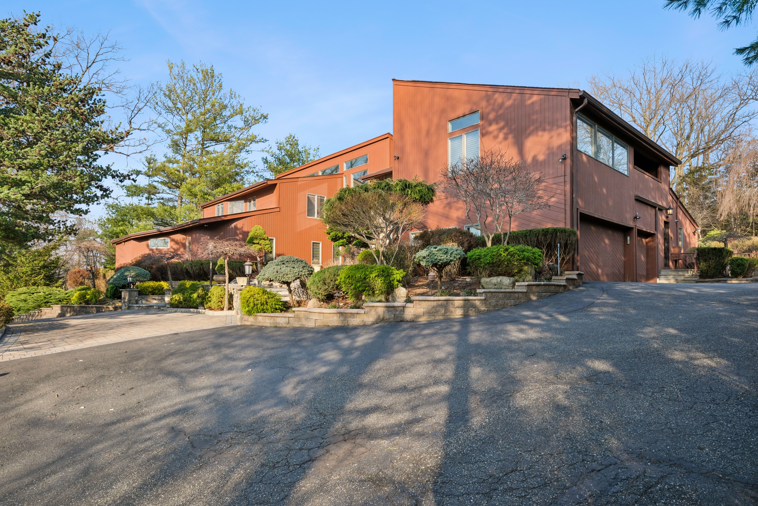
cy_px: 253
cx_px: 379
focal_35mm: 19
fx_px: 400
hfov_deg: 86.9
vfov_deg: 64.6
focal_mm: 12.9
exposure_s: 1/500
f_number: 5.6
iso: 400
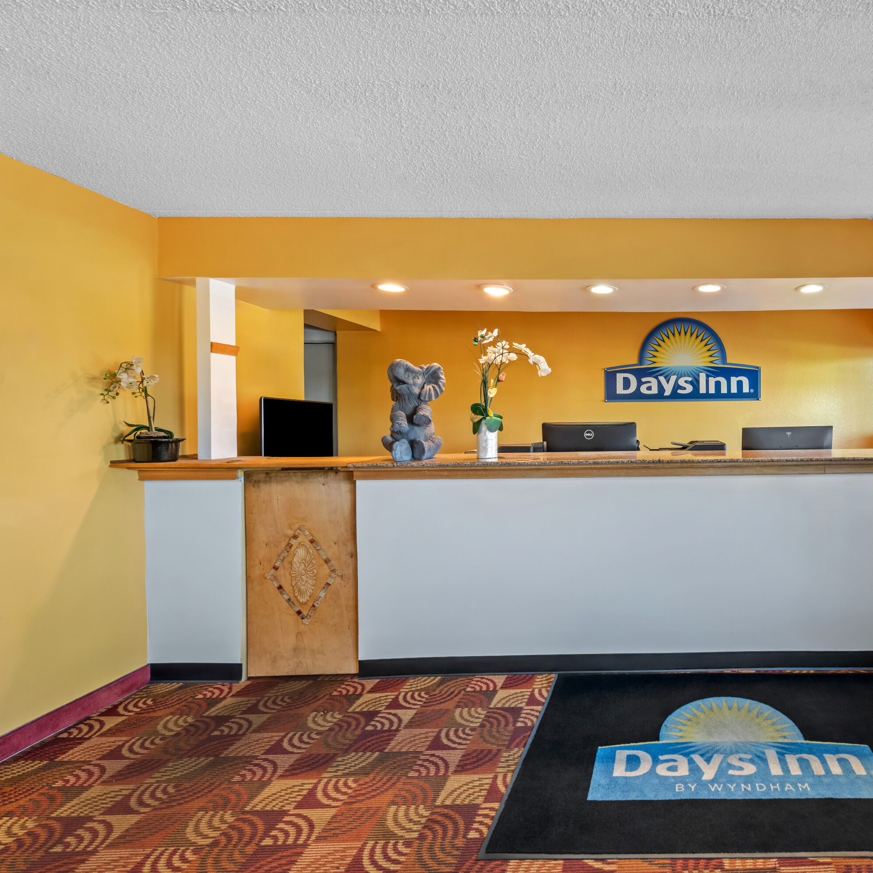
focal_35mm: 18
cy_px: 438
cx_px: 659
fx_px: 514
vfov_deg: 80.7
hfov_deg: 74.7
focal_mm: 14
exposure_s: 1/2.5
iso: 400
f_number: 9
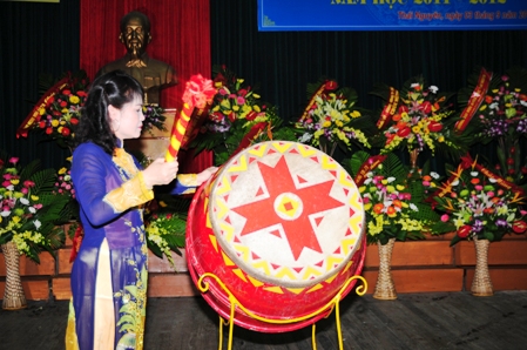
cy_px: 175
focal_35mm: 51
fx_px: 746
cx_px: 264
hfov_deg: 38.9
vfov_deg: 26.4
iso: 200
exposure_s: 1/60
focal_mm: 34
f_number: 5
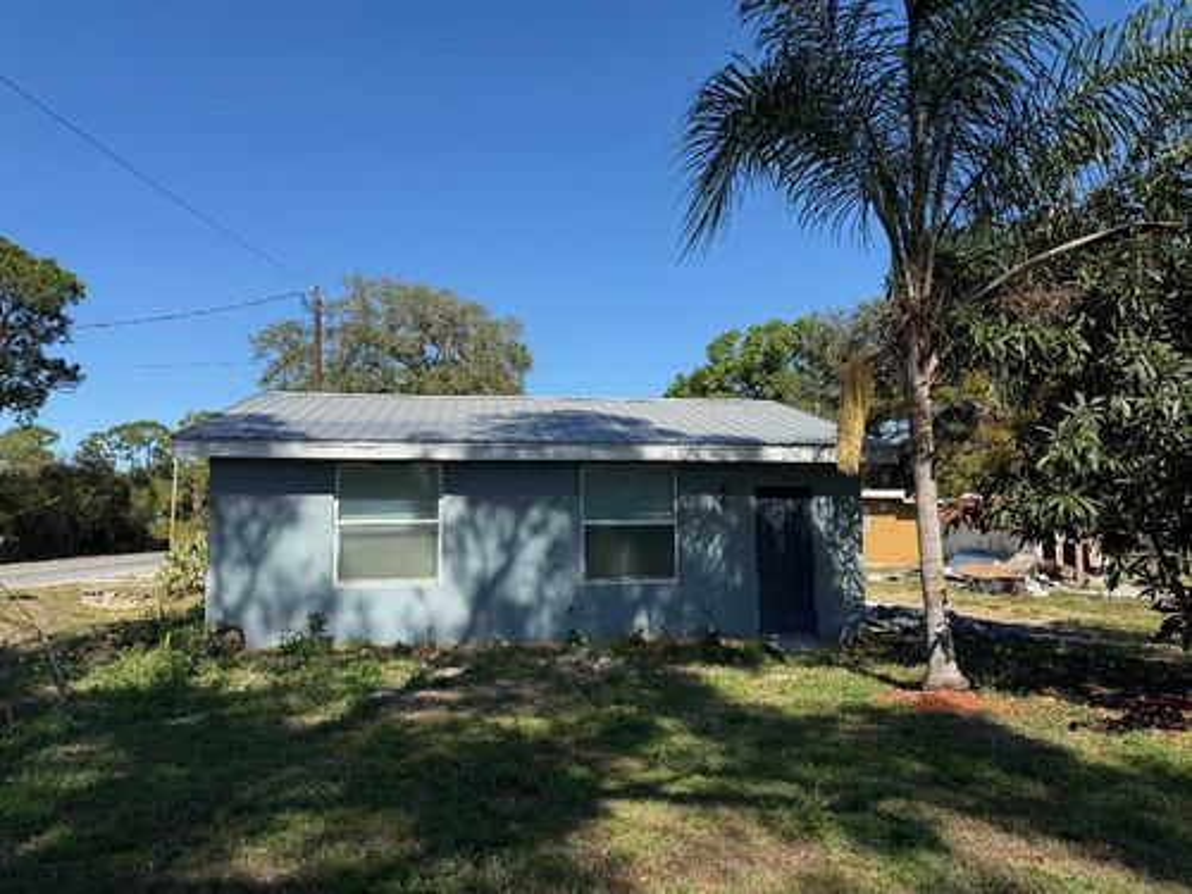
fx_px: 826
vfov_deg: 56.8
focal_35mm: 24
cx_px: 596
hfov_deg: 71.6
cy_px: 447
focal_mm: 6.76
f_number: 1.78
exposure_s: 1/3584
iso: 80
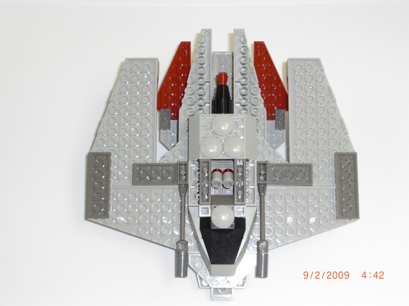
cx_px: 204
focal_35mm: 61
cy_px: 153
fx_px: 721
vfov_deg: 24.0
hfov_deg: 31.7
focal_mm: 10.8
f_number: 3.8
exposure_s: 1/80
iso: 100
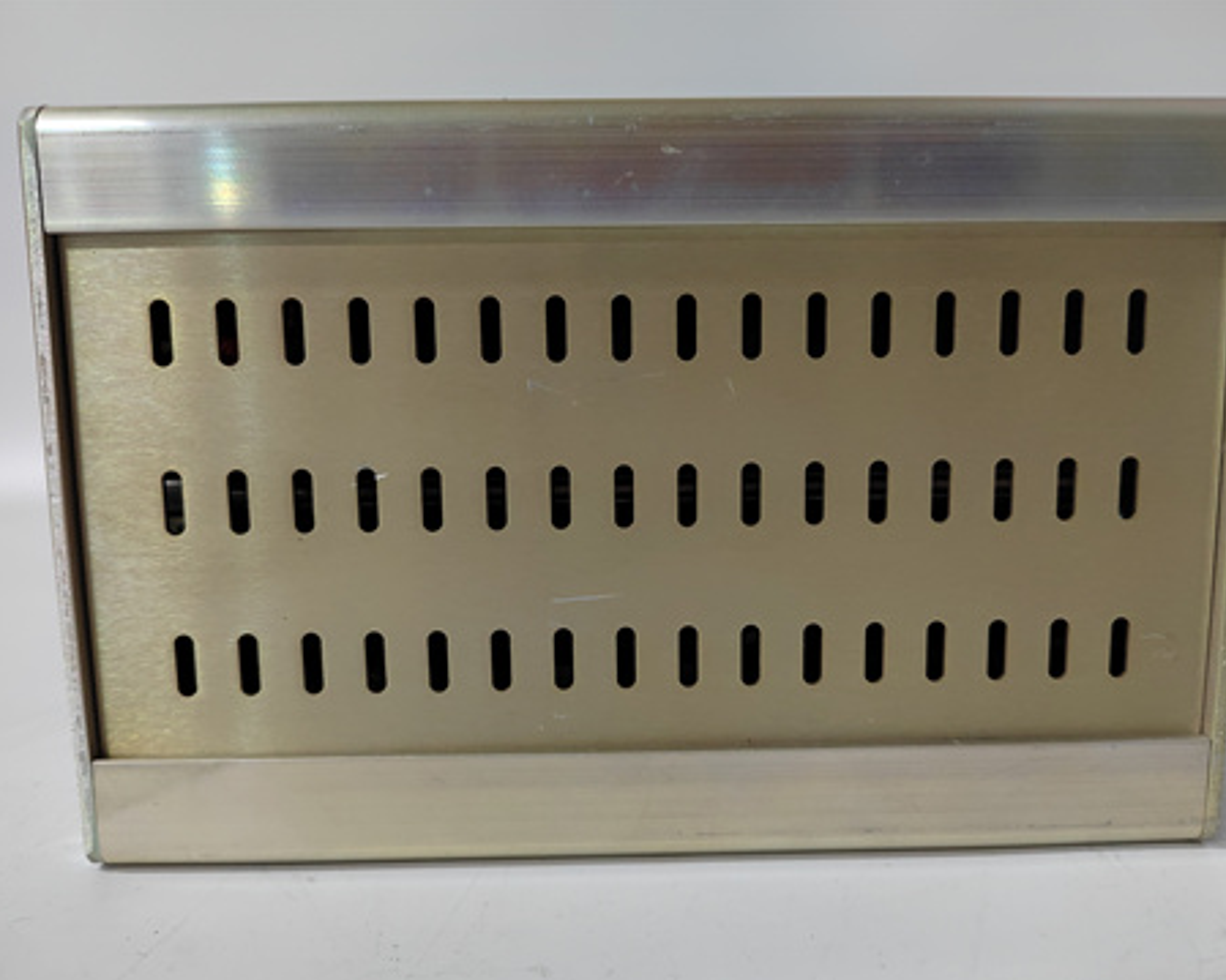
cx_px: 625
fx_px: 907
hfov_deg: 68.1
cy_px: 506
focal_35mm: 25
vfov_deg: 56.8
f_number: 1.9
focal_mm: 5.52
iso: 2613
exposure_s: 1/120
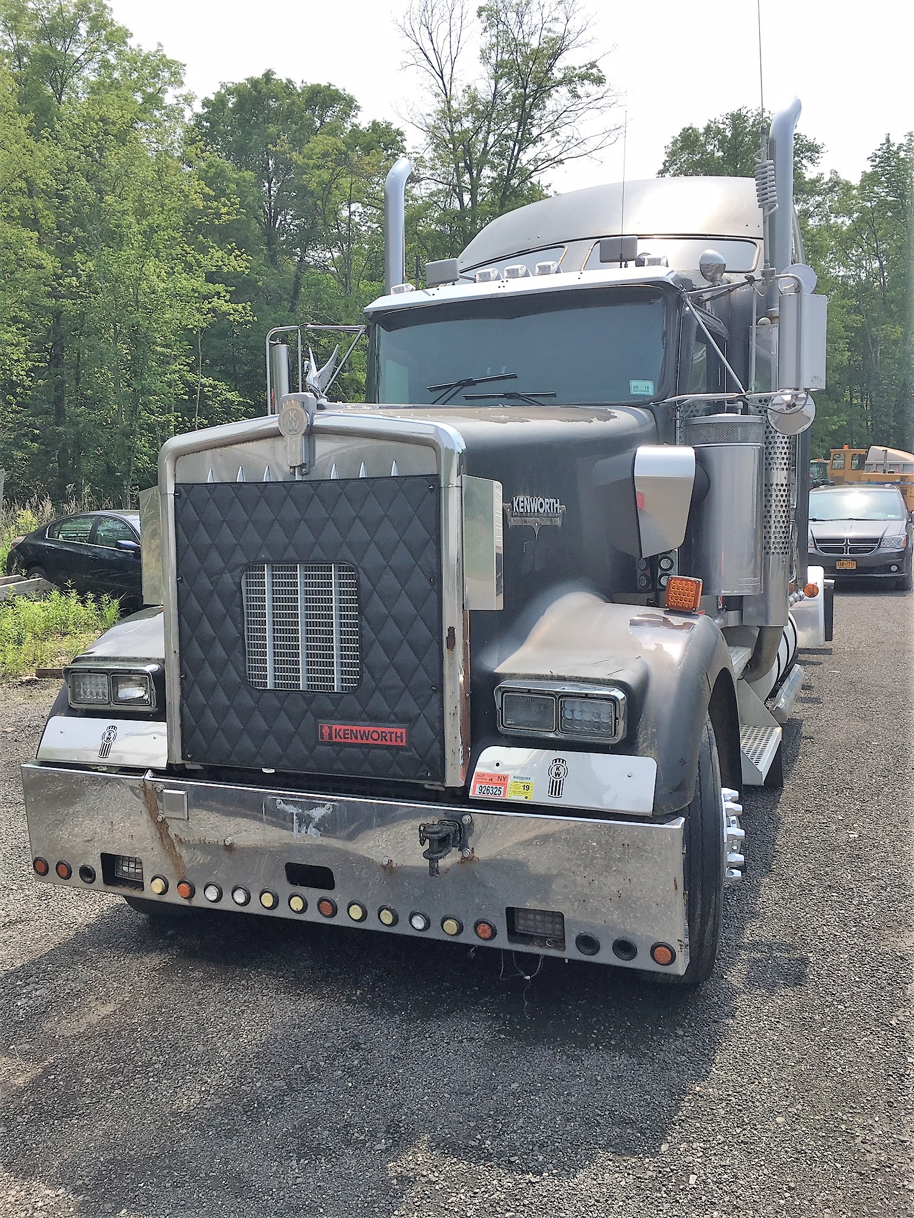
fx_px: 1021
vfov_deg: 61.7
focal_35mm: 29
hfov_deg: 48.2
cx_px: 457
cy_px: 609
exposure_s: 1/1261
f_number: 2.2
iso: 25
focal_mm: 4.15
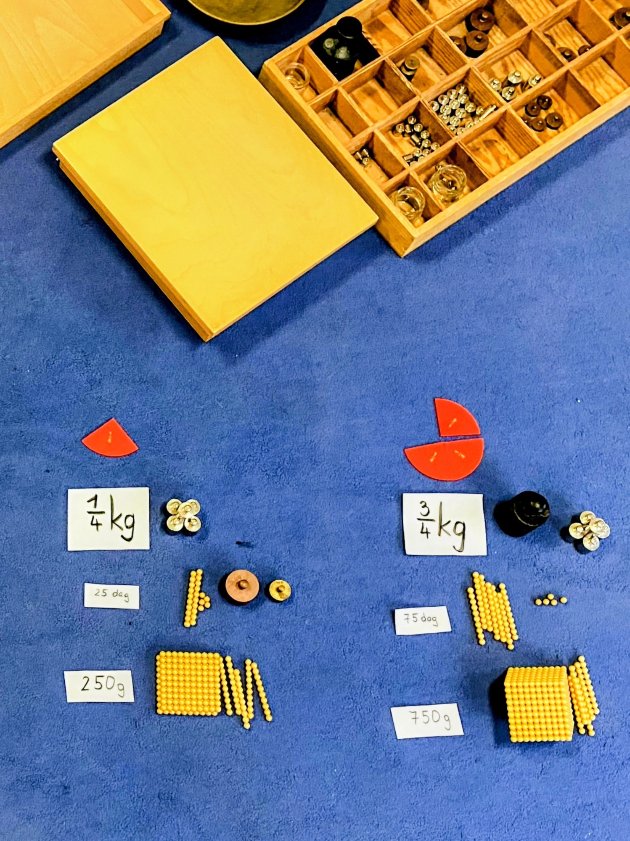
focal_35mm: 26
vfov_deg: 67.3
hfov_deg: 53.0
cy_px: 420
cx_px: 315
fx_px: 631
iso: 320
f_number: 1.8
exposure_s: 1/50
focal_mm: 4.25
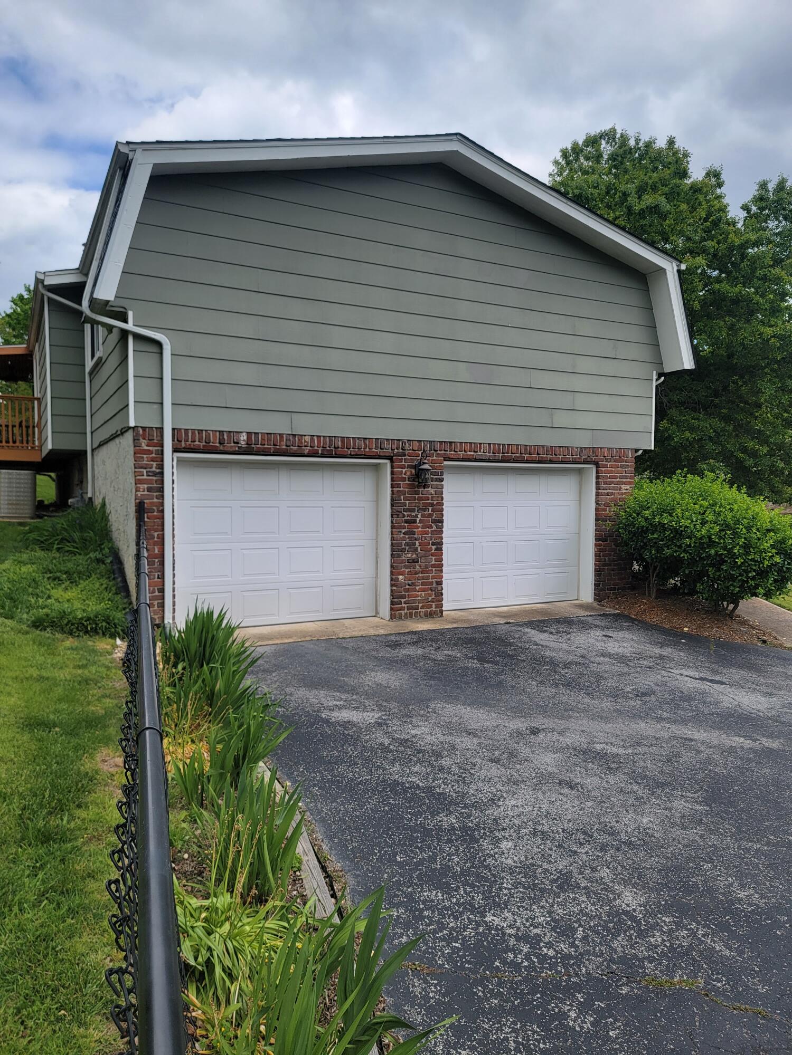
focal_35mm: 24
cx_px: 396
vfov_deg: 71.6
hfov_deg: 56.8
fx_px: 732
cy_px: 528
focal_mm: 6.7
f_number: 1.8
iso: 16
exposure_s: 1/677
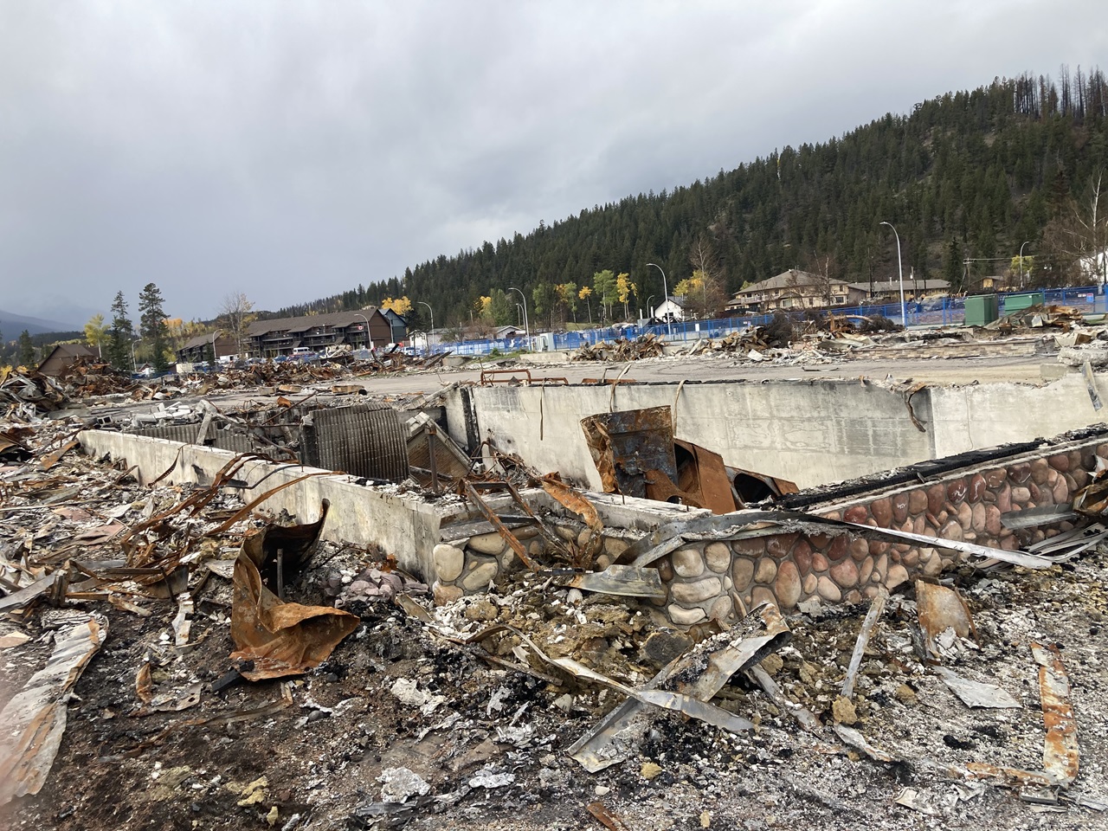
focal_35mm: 28
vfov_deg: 49.7
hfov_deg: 63.4
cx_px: 554
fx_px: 896
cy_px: 416
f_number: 1.8
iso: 20
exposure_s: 1/1021
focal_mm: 3.99
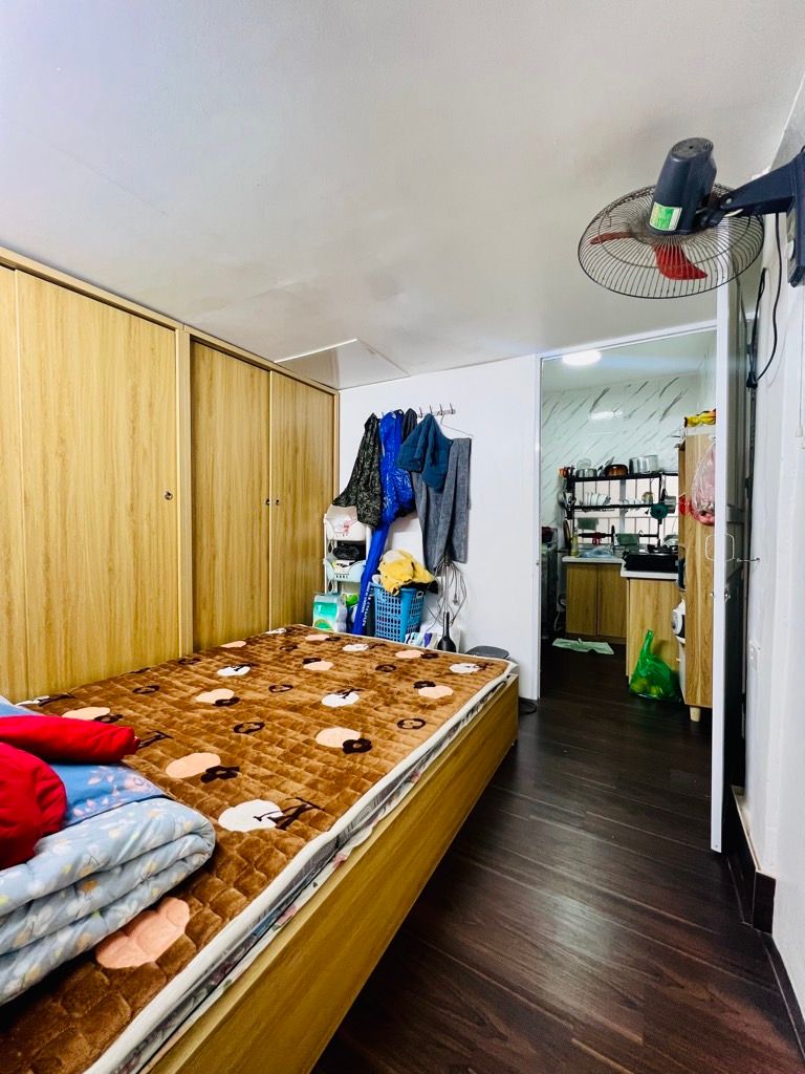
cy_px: 537
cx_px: 402
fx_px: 403
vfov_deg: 106.2
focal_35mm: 13
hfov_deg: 89.9
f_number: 1.8
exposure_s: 1/99
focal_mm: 1.57
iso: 125
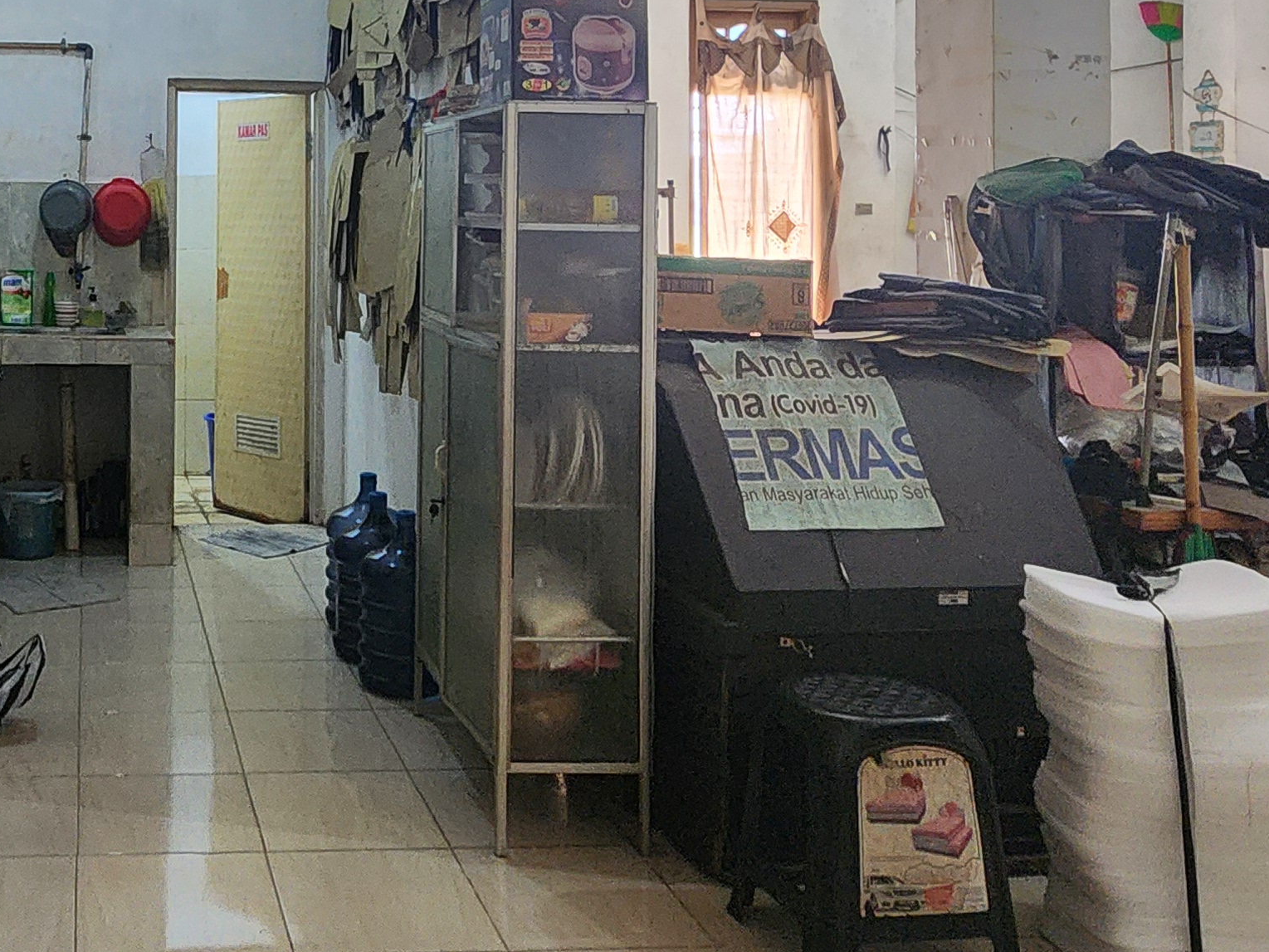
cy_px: 147
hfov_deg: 49.0
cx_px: 163
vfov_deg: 39.6
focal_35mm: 34
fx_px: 1247
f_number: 2.2
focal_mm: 2.2
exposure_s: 1/50
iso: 400
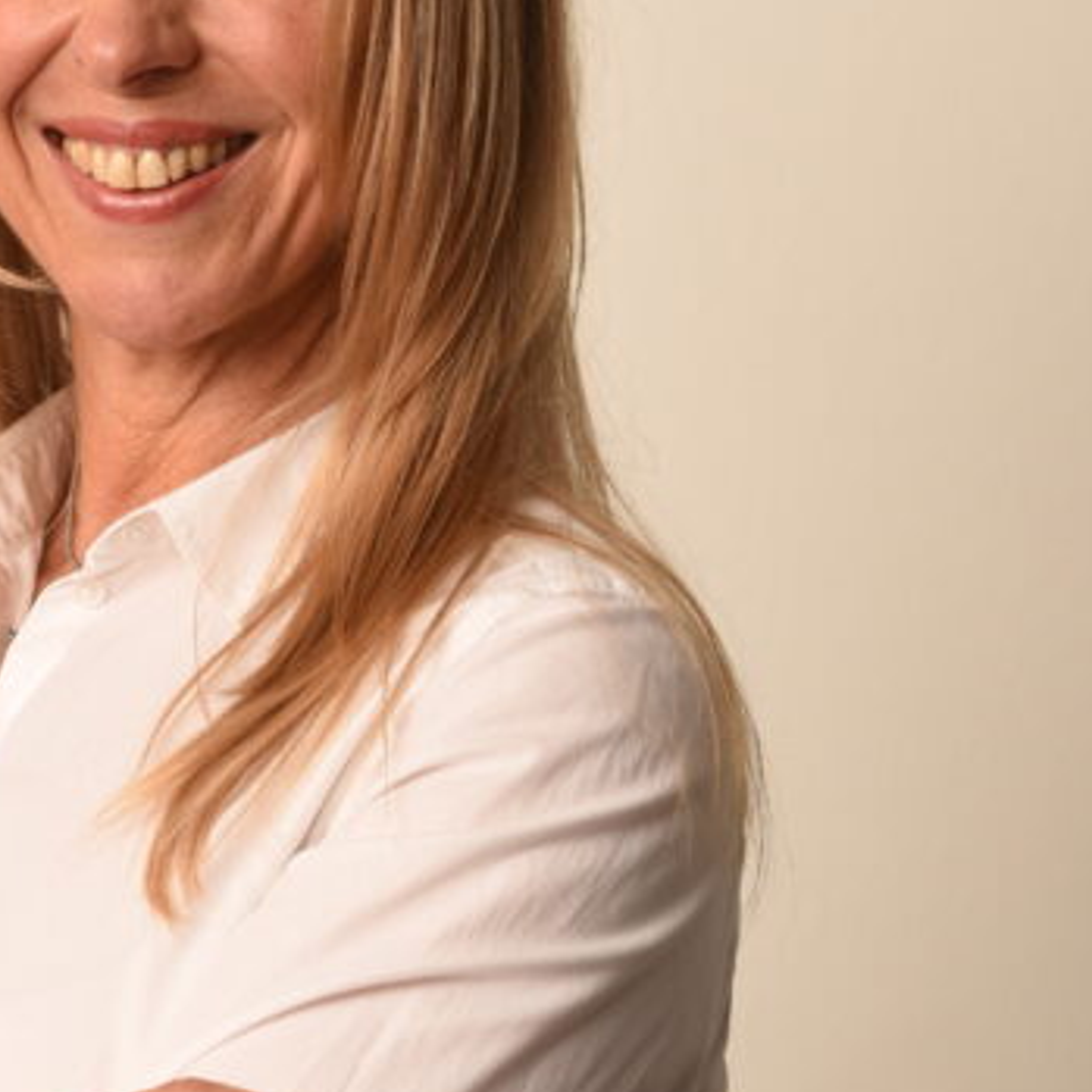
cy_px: 688
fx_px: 9351
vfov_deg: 6.7
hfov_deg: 6.7
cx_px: 141
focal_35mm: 262
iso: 100
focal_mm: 105
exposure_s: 1/125
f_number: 5.6
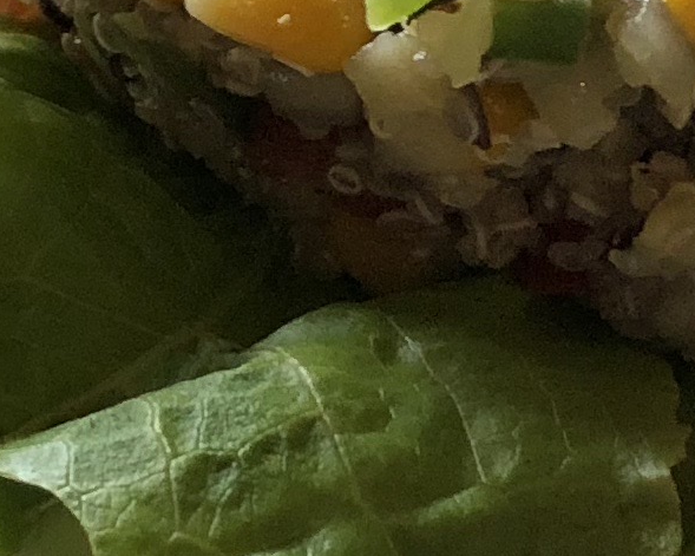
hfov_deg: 10.3
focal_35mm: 187
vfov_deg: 8.3
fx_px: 3846
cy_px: 174
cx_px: 590
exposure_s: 1/40
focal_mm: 3.99
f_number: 1.8
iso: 20
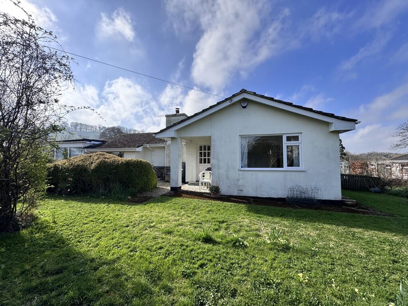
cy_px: 153
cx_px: 204
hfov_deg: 102.1
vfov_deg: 85.7
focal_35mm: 14
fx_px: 165
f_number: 2.2
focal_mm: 2.22
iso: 50
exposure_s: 1/1323
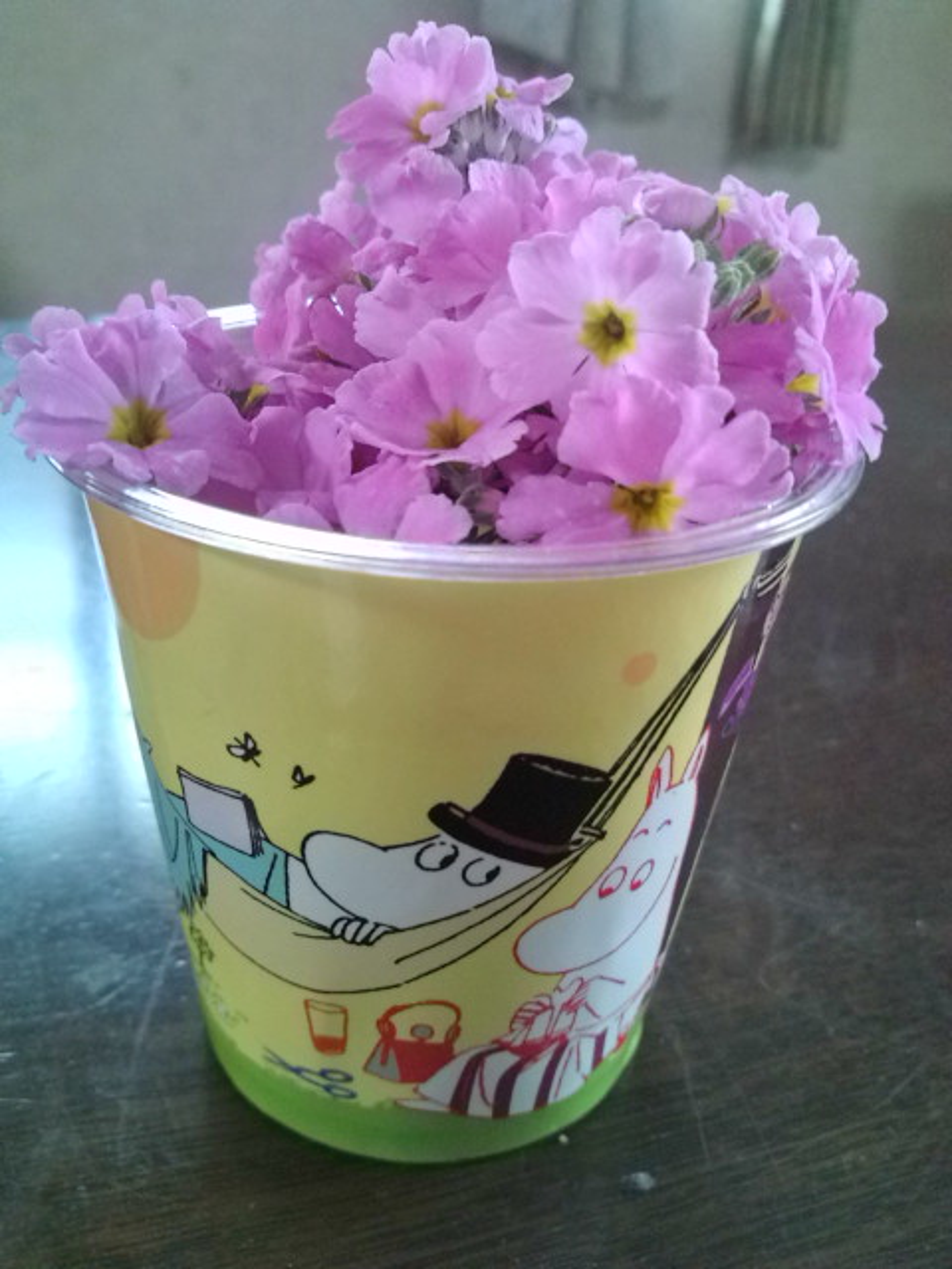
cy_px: 634
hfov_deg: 44.2
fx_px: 1173
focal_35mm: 32
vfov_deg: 56.8
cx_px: 476
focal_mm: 3.3
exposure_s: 1/3.85
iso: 142
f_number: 2.8
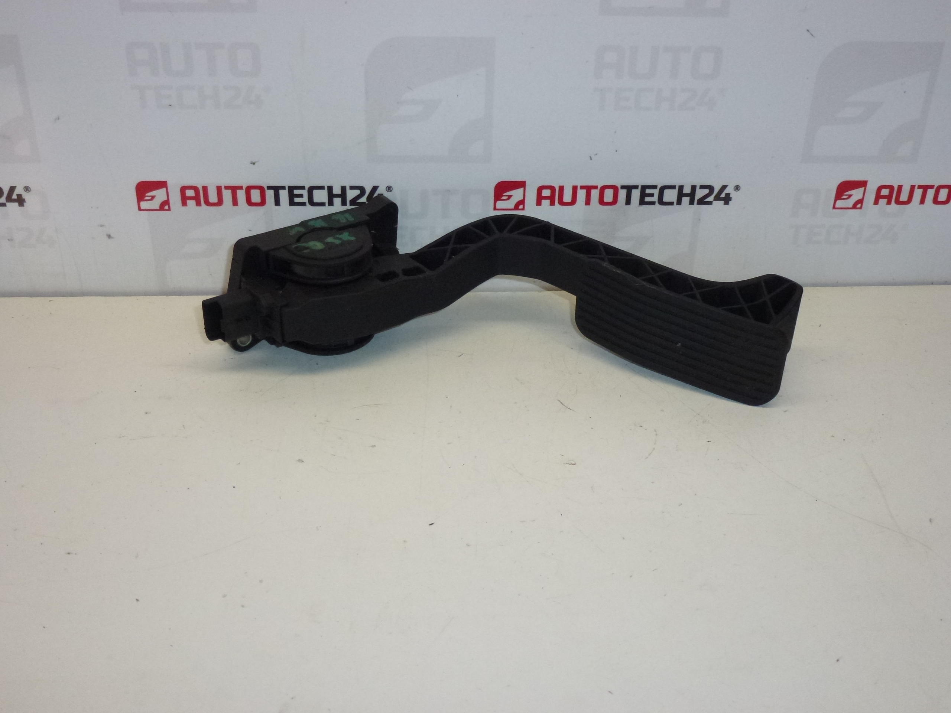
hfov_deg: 51.4
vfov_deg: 39.7
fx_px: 989
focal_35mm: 36
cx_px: 476
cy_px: 356
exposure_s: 1/400
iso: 400
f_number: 3.7
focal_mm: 6.4
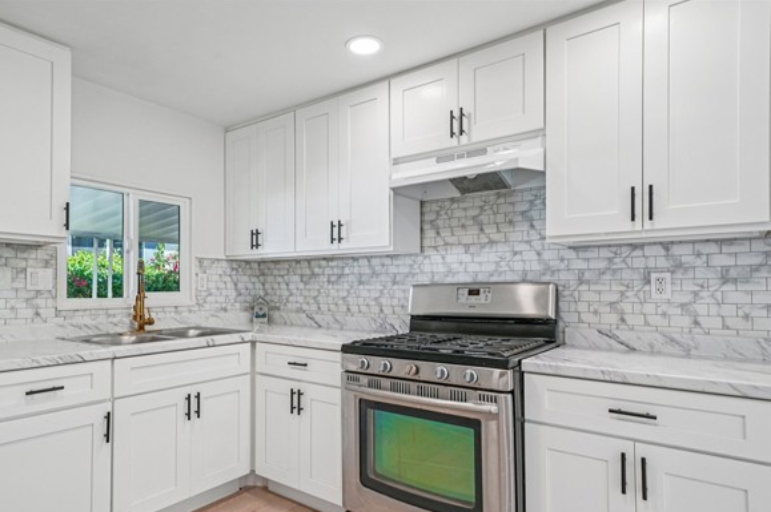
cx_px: 352
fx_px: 449
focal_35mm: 21
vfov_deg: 59.3
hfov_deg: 81.1
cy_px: 282
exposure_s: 1/25
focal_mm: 19
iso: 400
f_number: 8
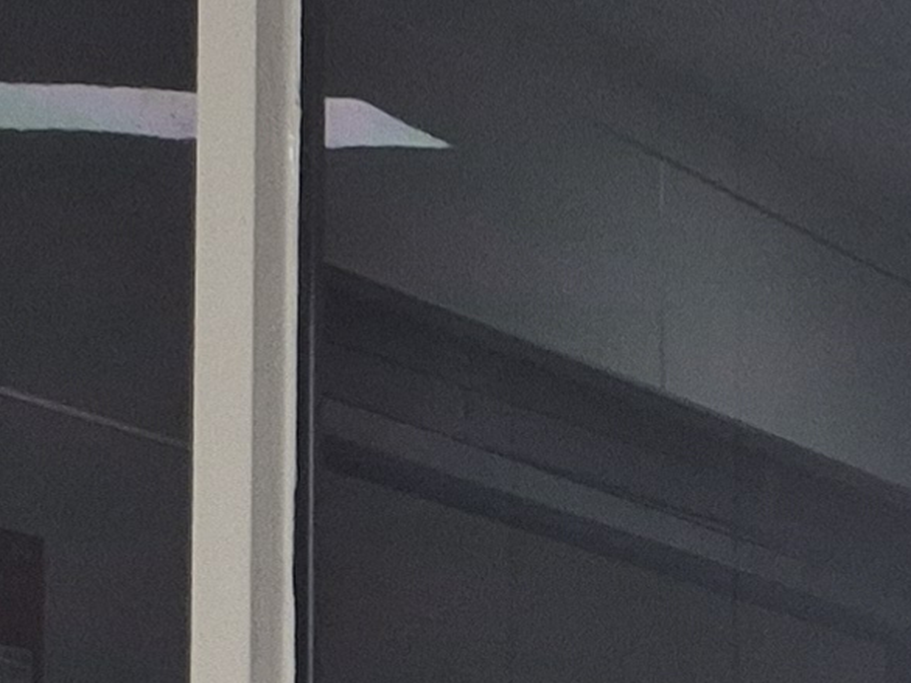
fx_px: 4130
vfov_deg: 9.0
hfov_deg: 9.3
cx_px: 2921
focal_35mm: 157
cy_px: 1282
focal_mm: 5.4
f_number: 1.8
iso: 80
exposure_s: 1/120
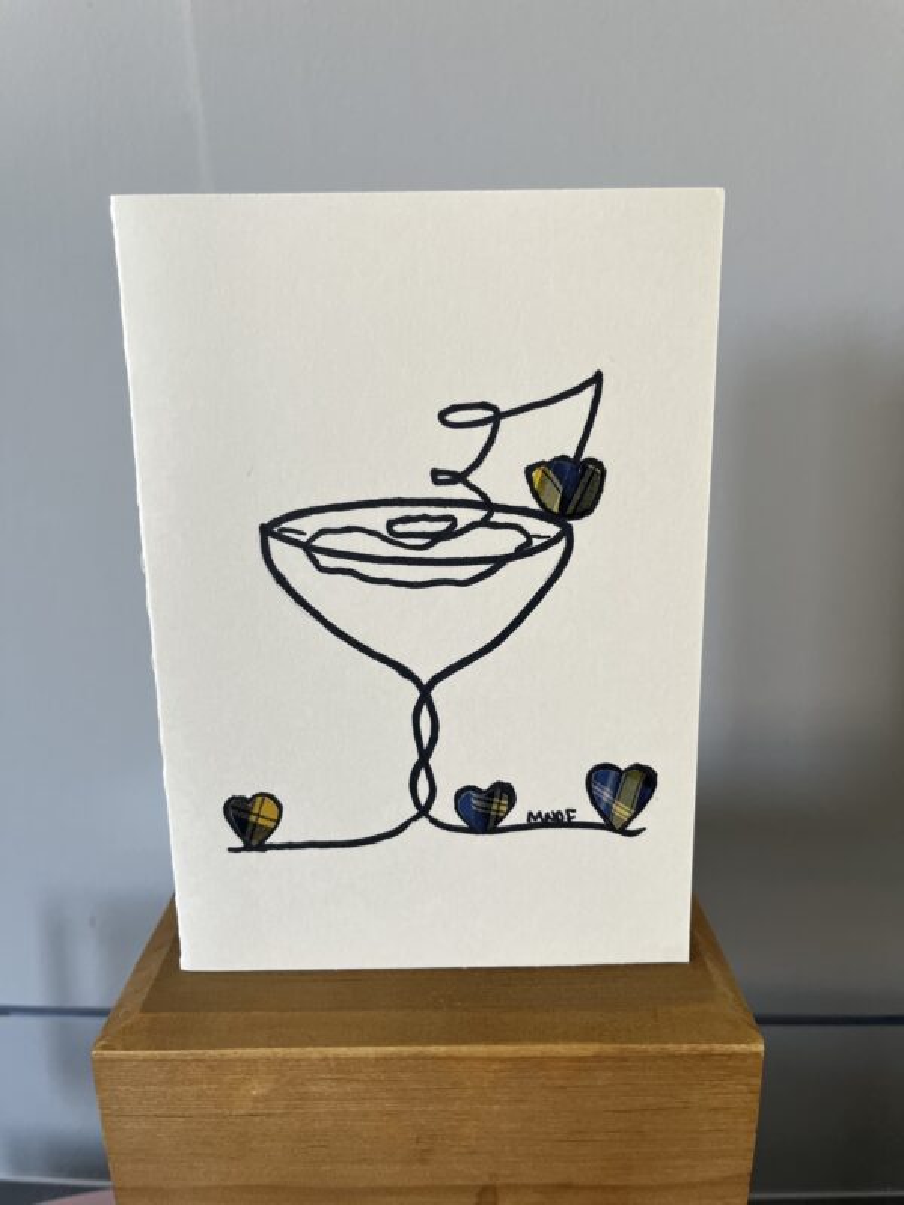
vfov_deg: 67.3
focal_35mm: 26
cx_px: 452
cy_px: 602
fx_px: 905
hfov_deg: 53.1
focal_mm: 5.1
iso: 125
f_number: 1.6
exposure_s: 1/115
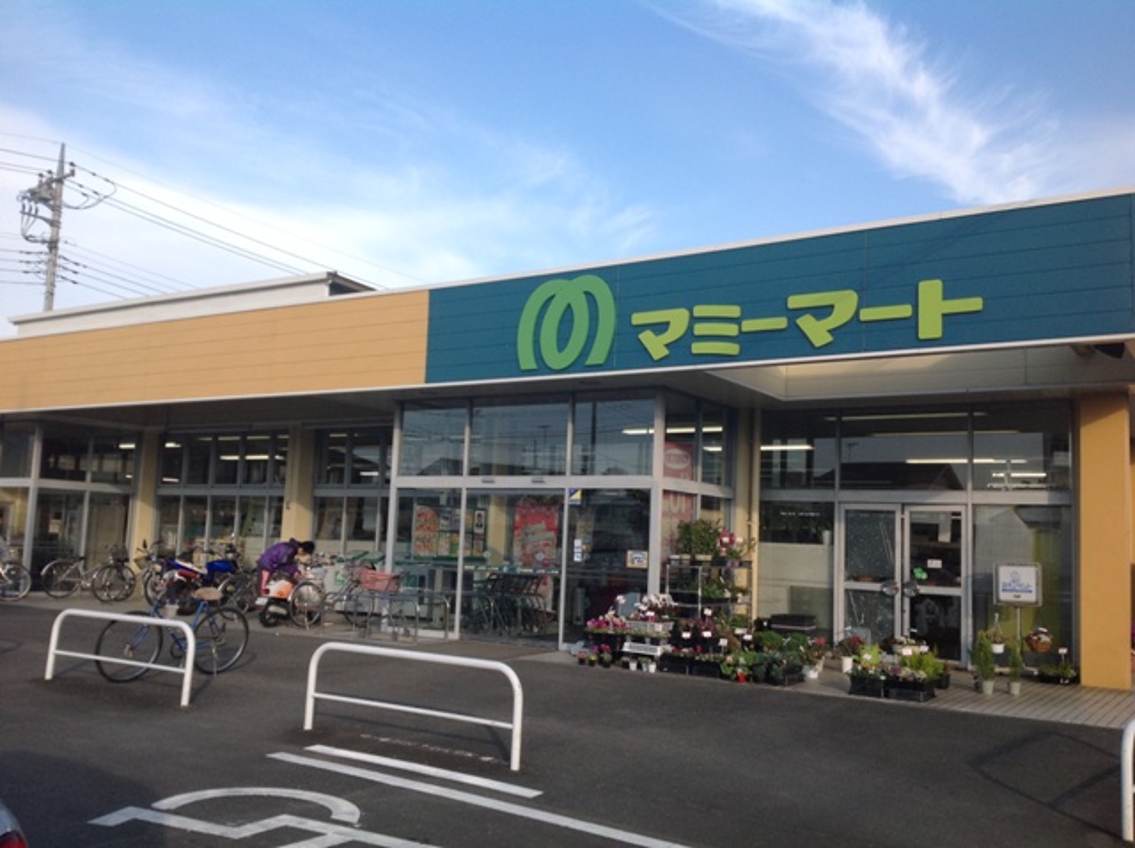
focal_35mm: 35
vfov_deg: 40.6
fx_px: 1146
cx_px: 568
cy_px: 424
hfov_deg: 52.7
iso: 50
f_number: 2.4
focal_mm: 4.28
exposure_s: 1/796
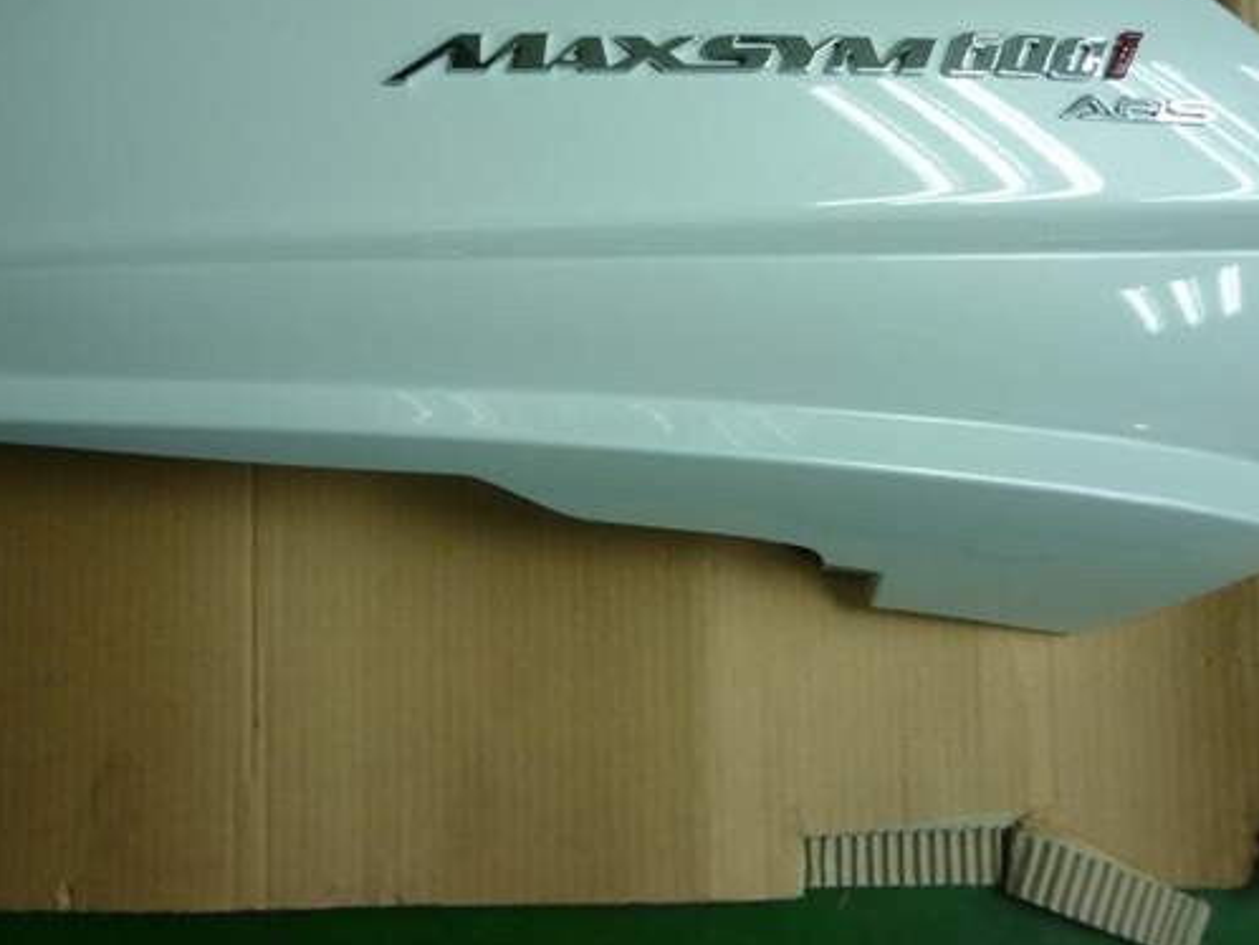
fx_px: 1929
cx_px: 513
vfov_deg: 27.0
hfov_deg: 36.0
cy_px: 192
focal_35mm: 53
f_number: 2.8
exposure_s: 1/30
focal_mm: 5.5
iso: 160
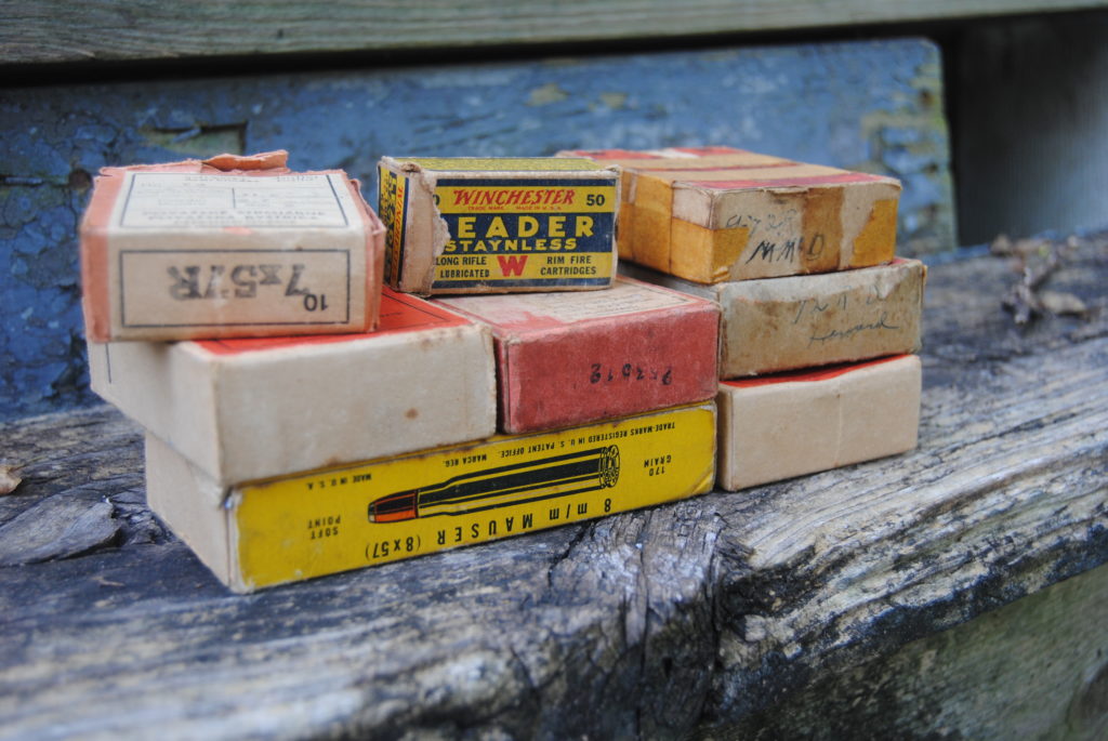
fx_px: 1571
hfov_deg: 38.8
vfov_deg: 26.5
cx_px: 554
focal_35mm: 51
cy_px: 370
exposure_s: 1/60
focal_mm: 34
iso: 220
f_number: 4.5
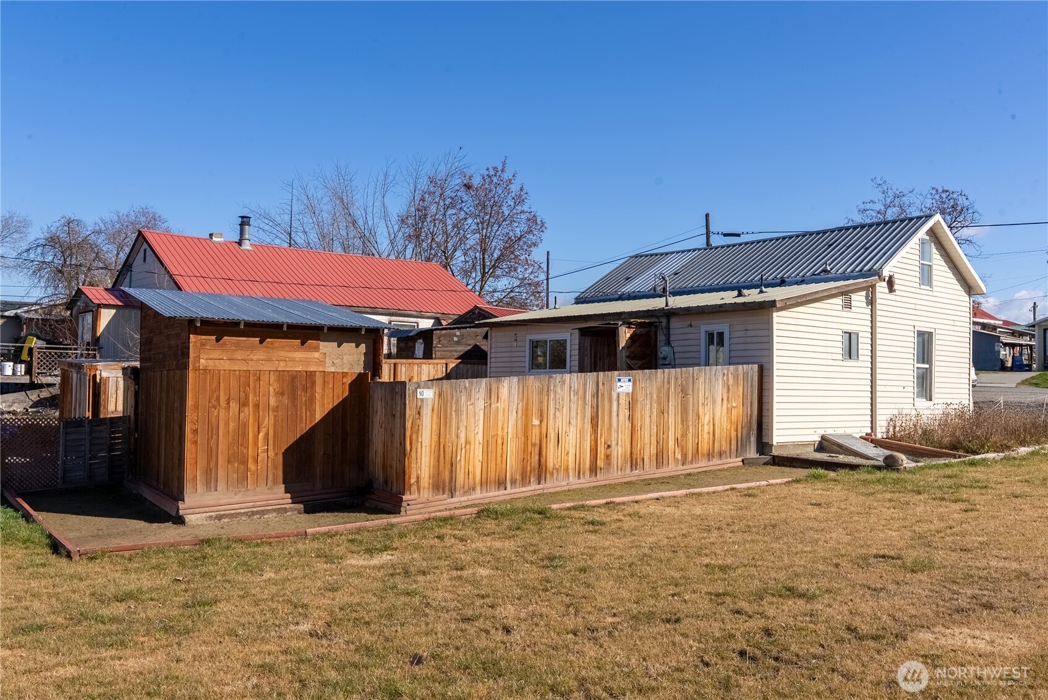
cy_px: 350
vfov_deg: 43.0
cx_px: 524
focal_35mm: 30
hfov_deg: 61.1
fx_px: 888
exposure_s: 1/5000
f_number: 13
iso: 100
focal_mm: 30.5
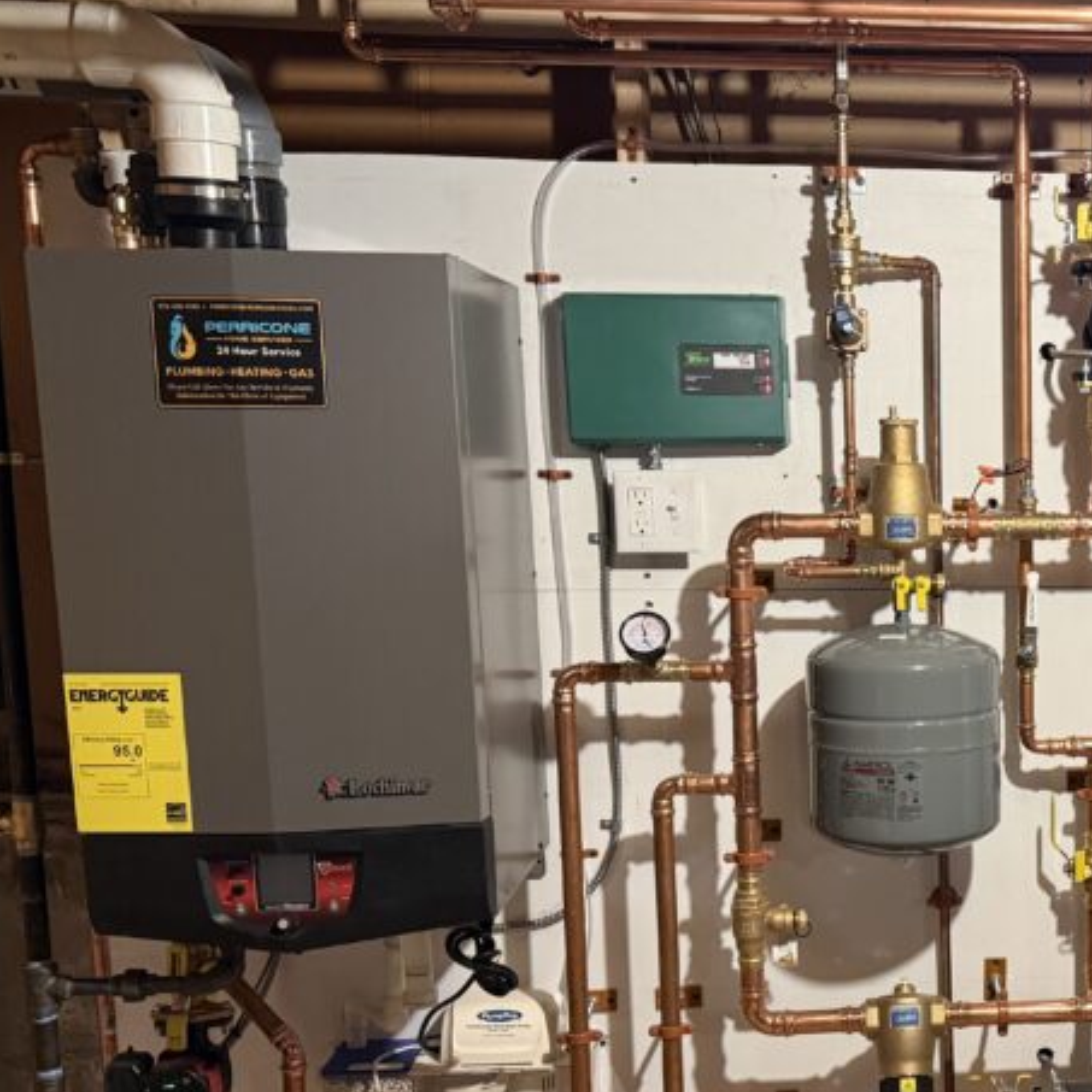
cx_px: 1078
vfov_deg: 35.0
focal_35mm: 48
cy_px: 726
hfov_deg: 32.7
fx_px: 1713
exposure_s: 1/60
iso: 400
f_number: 1.78
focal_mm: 6.76
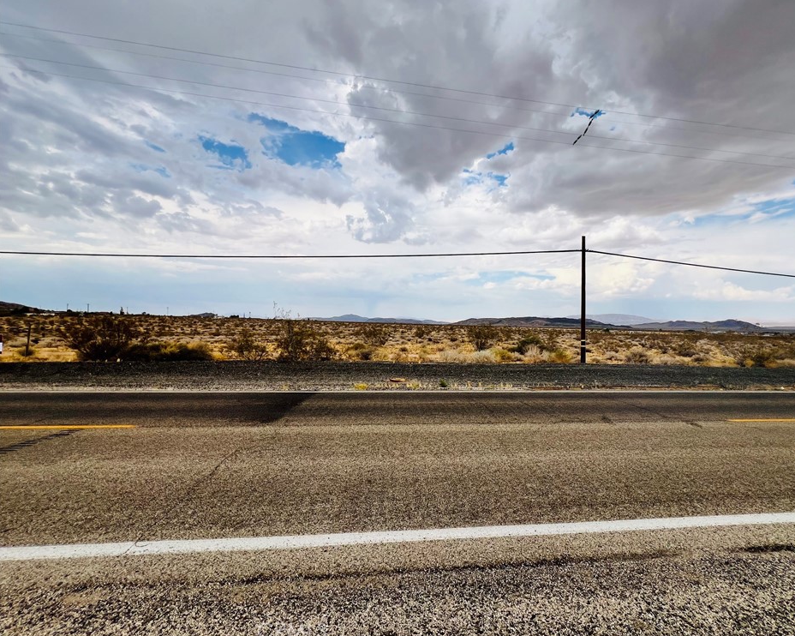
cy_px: 314
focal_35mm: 14
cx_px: 437
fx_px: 329
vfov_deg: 88.0
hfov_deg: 100.4
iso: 32
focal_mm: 1.57
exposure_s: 1/2016
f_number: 1.8
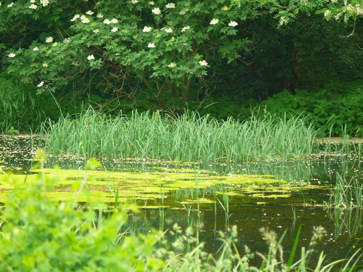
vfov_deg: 4.4
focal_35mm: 338
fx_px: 3543
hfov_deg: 5.9
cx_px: 182
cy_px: 136
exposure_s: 1/30
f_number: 3.6
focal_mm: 71.4
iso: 160
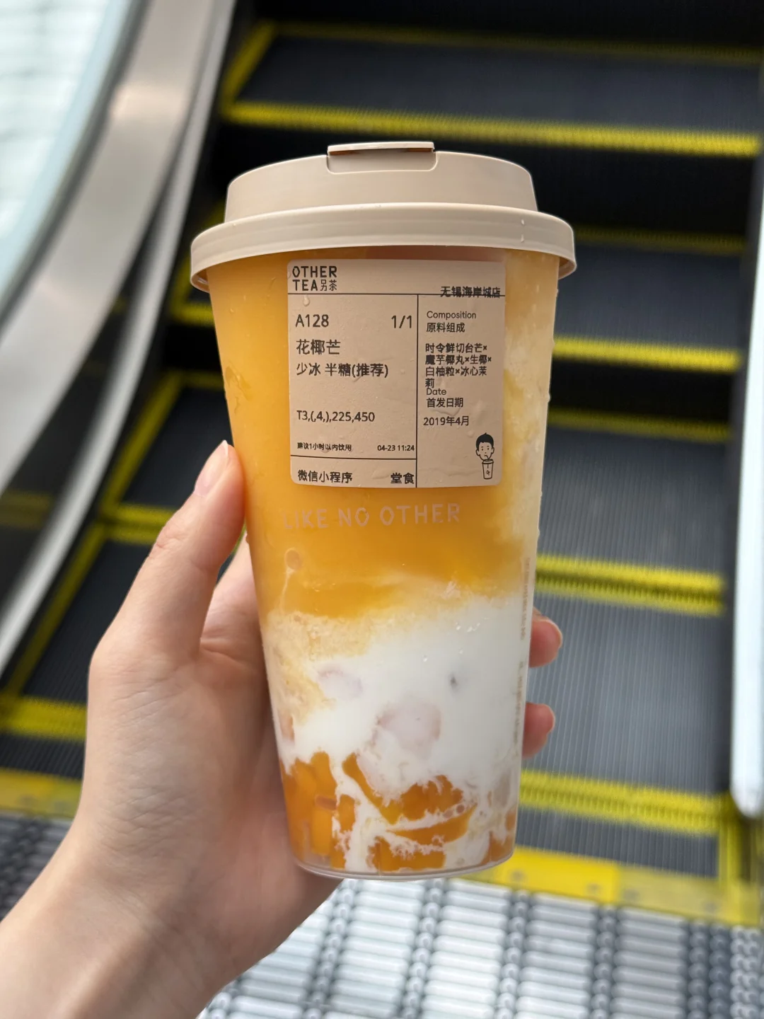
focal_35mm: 48
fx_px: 1413
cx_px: 382
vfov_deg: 39.7
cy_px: 510
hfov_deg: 30.3
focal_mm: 6.76
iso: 100
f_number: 1.78
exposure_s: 1/100
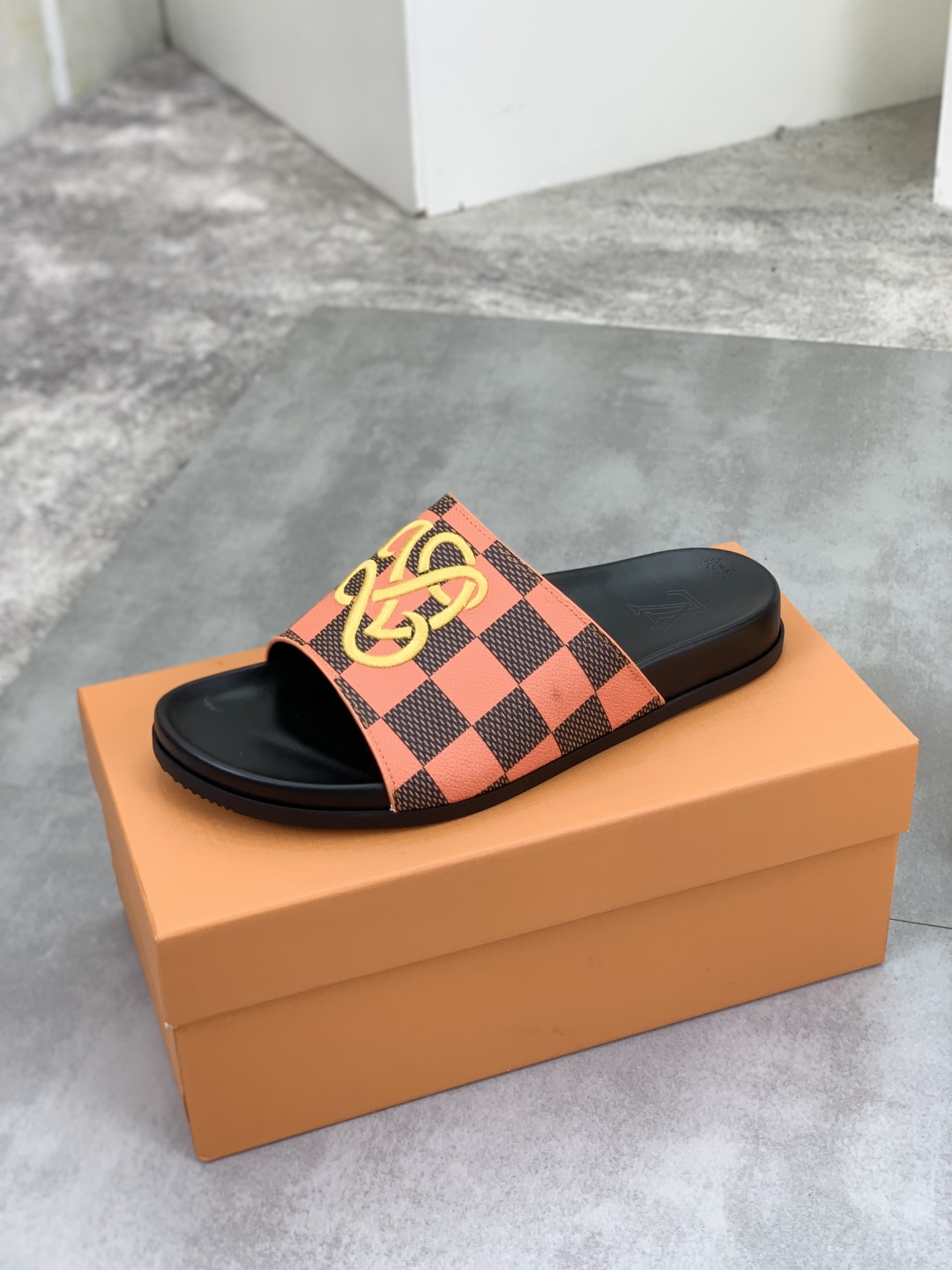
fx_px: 1907
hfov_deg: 28.0
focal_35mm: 52
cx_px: 476
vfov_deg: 36.8
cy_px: 635
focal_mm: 6
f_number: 2.4
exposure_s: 1/100
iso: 25
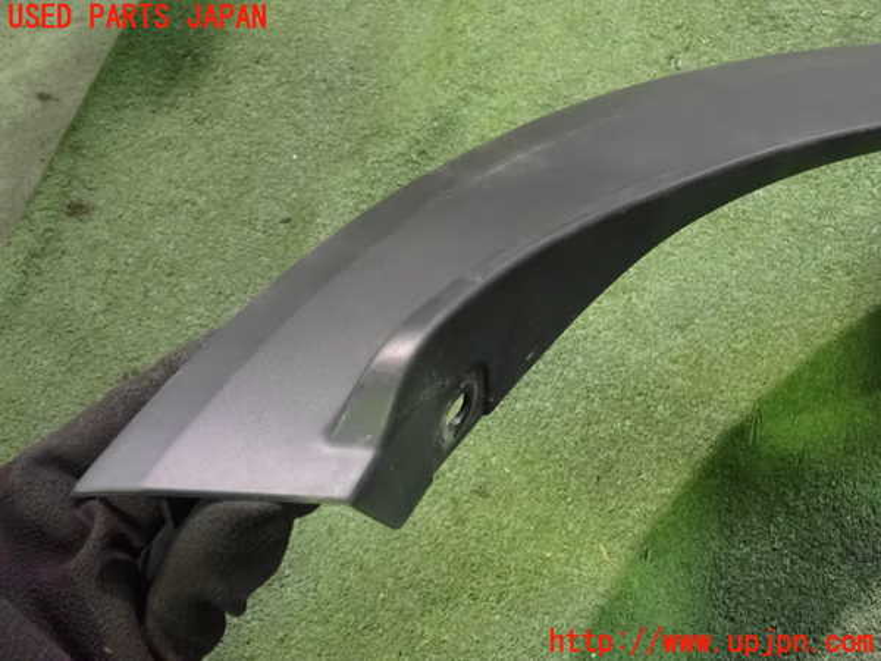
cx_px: 440
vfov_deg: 35.1
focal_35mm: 41
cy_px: 330
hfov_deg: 45.8
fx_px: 1043
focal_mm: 7.31
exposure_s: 1/40
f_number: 2.8
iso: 1600
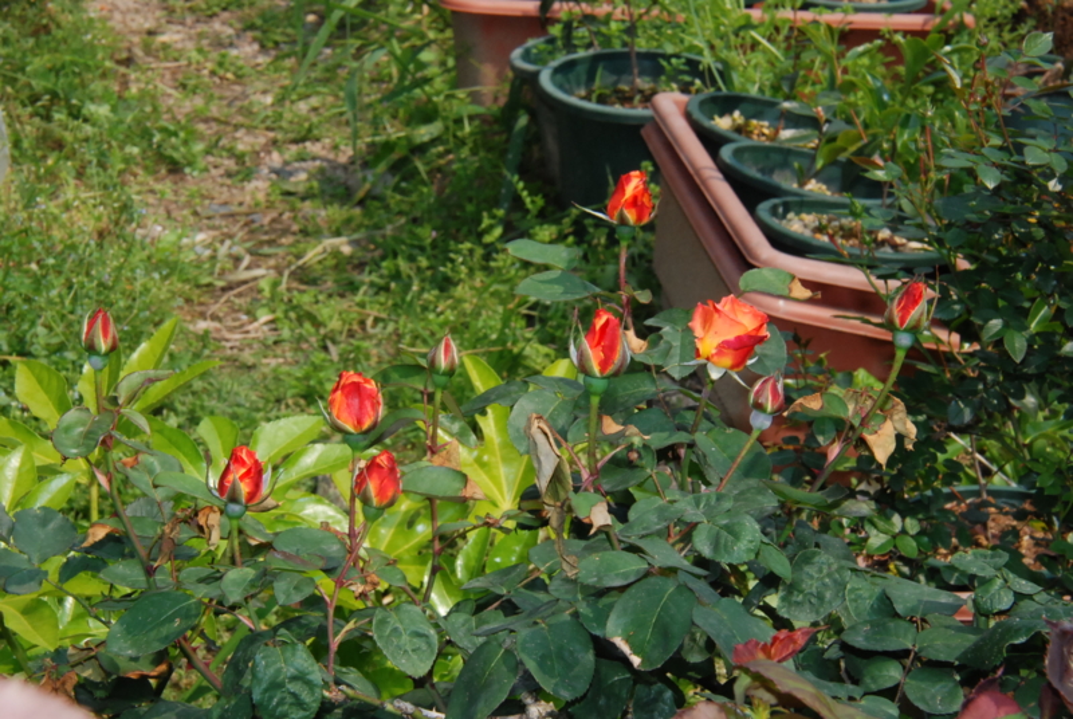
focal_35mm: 142
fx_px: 4254
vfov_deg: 9.7
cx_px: 536
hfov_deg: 14.4
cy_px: 360
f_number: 25
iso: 800
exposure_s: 1/200
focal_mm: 95
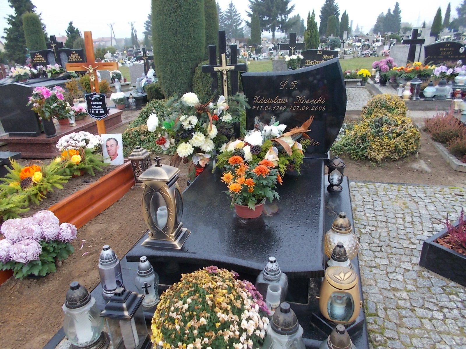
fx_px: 350
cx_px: 233
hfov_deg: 67.3
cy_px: 174
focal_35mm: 26
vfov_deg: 53.1
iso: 100
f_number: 3.2
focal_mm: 4.6
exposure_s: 1/25
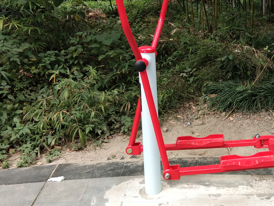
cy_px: 88
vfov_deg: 25.6
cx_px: 199
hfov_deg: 33.2
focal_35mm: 57
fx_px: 451
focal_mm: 3.69
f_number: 2.2
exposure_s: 1/100
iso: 80
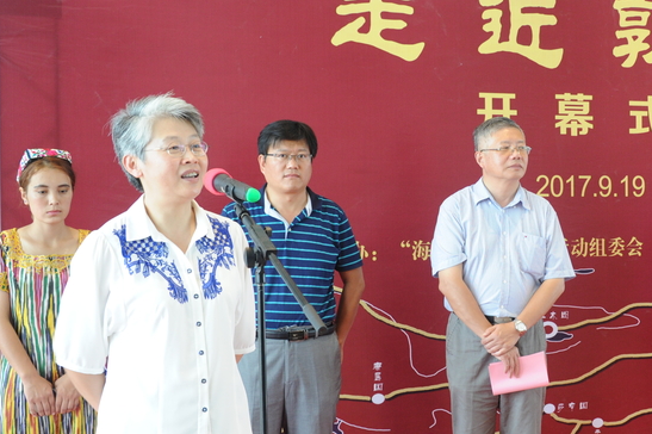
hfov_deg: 30.7
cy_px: 220
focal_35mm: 64
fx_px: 1158
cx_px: 517
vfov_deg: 21.2
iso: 1600
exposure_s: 1/50
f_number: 5.6
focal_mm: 35
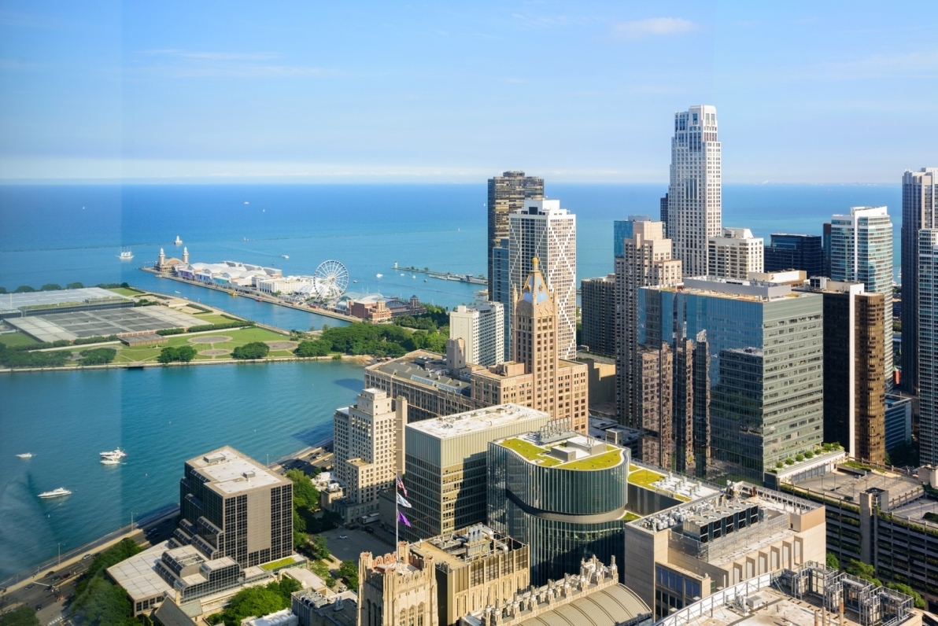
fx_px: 912
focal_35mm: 35
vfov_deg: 37.9
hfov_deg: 54.4
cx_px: 469
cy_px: 313
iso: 400
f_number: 8
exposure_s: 1/100
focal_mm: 35
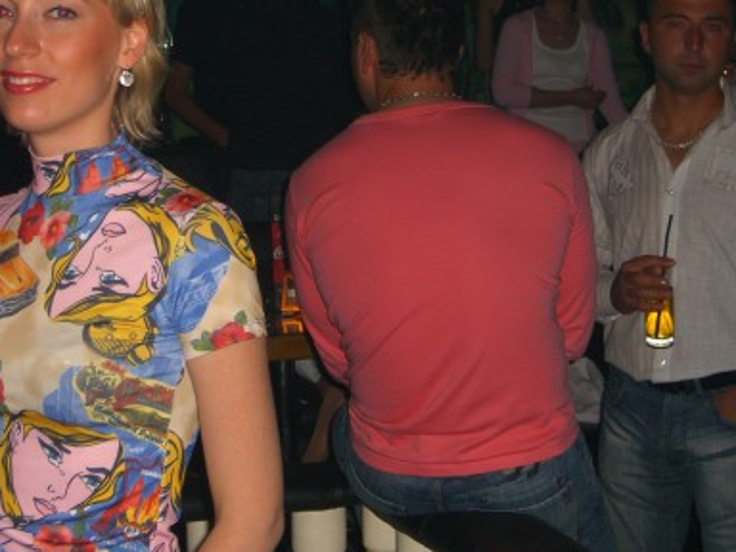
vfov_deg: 16.5
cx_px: 316
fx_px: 1892
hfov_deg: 22.0
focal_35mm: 89
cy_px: 151
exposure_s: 1/60
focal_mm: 11.8
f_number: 3.6
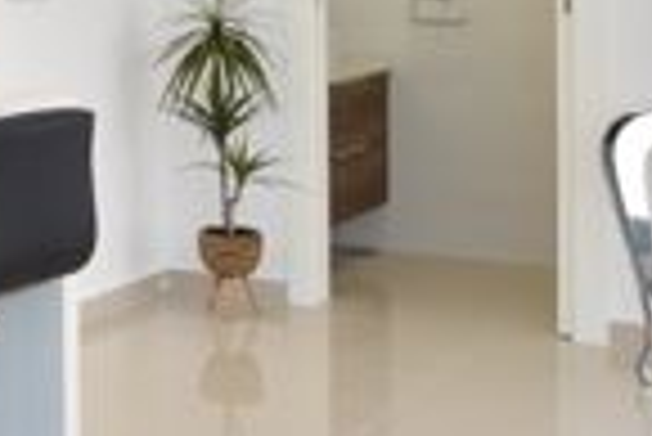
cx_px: -281
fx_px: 1323
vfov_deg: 18.4
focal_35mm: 73
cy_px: 36
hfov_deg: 23.2
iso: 200
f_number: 3.5
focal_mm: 10
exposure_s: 1/160
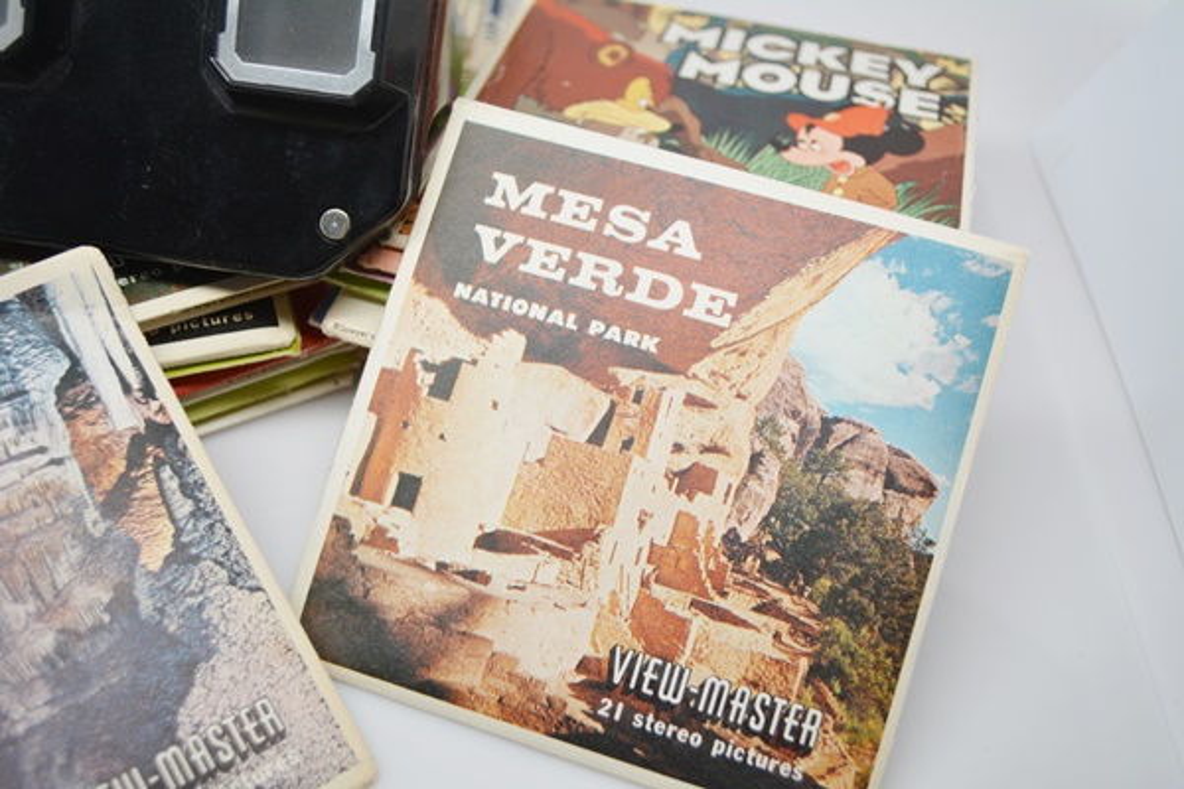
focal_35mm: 42
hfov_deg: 46.4
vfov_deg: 31.9
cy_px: 394
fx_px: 1381
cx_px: 592
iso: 400
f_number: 4.5
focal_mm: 28
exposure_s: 1/60
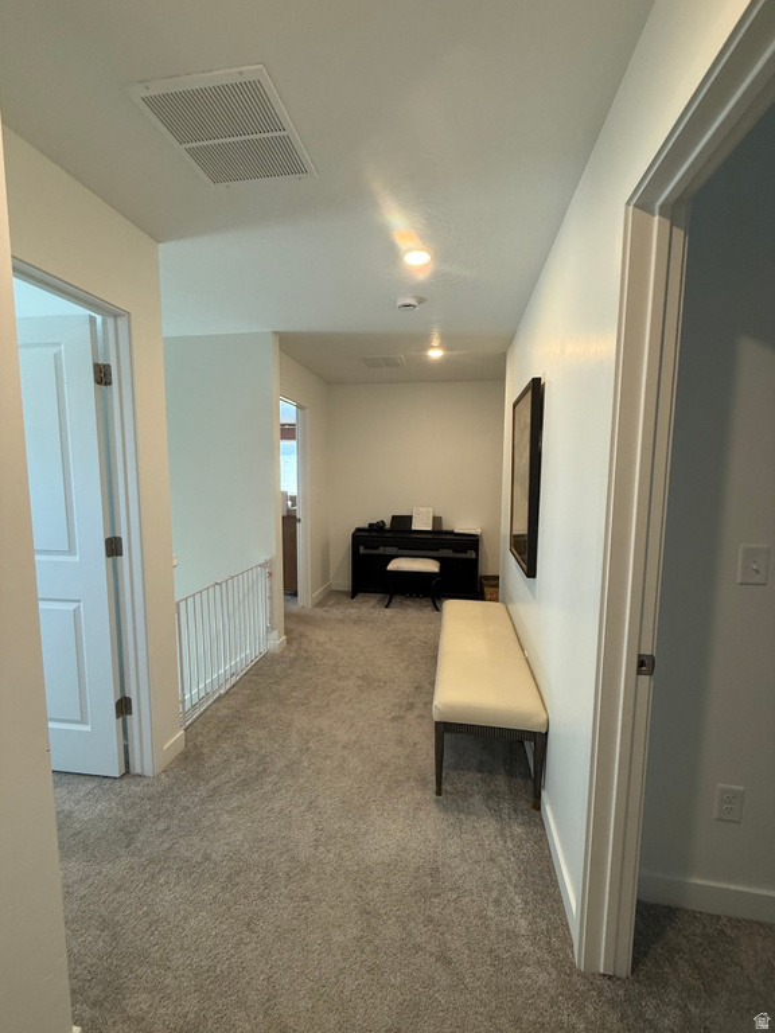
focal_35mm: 14
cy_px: 516
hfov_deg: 85.7
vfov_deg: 102.1
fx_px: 418
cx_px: 388
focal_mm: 2.22
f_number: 2.2
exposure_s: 1/120
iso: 250
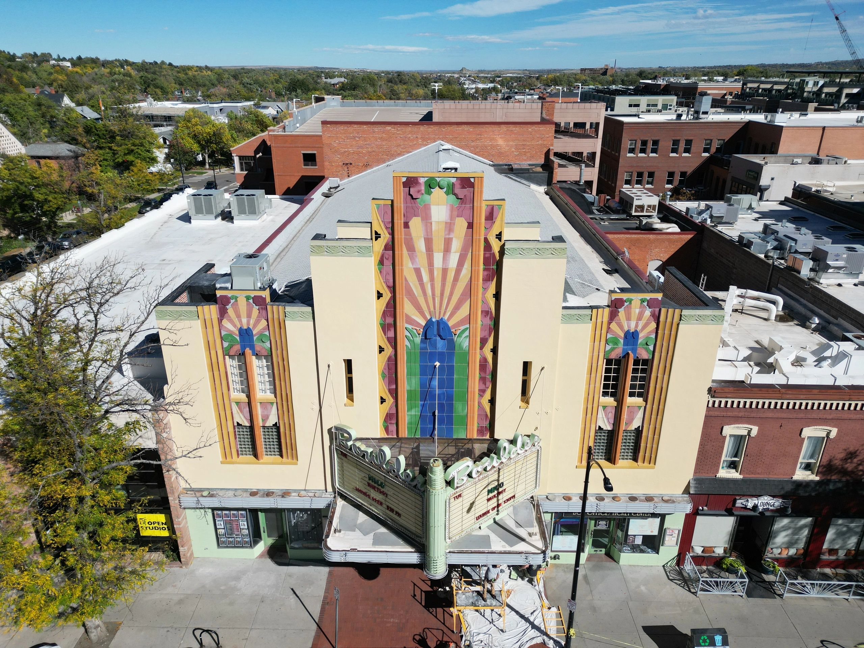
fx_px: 599
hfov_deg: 71.6
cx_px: 432
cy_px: 324
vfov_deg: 56.8
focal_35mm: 24
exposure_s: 1/5000
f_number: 1.7
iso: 140
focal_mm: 6.72
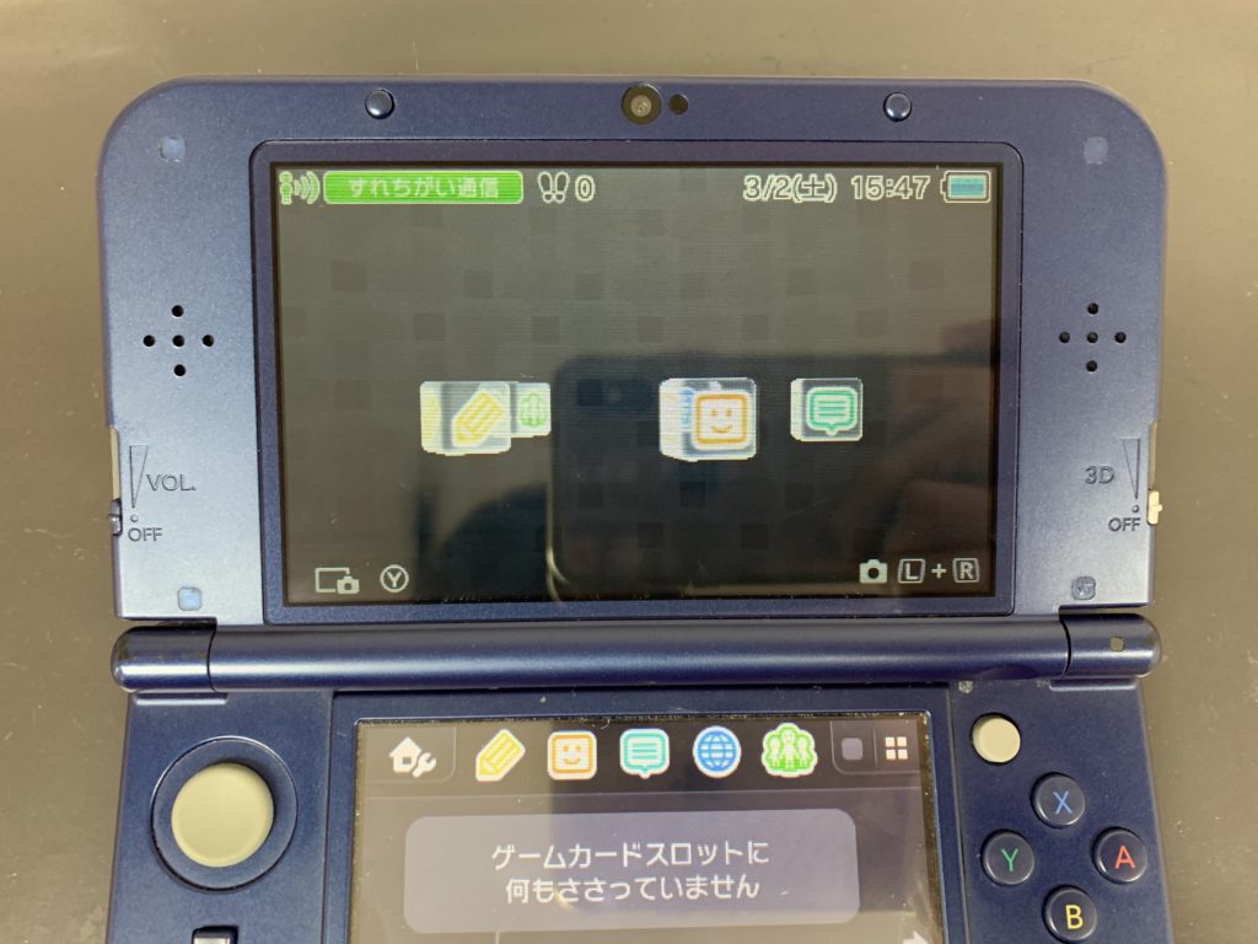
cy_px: 472
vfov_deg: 53.1
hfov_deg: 67.3
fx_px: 945
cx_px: 629
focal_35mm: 26
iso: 320
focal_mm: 4.25
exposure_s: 1/40
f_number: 1.8
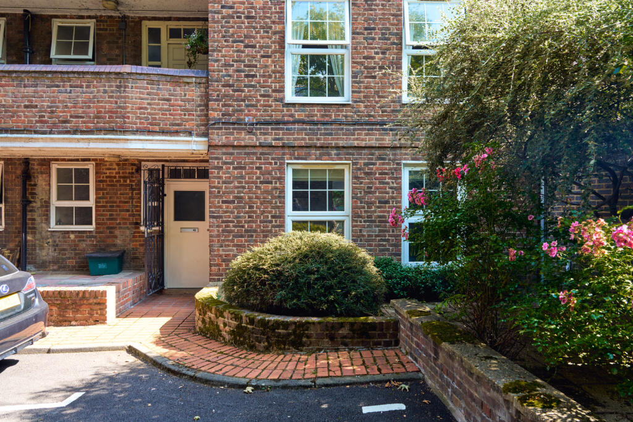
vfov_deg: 53.1
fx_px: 422
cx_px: 316
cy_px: 211
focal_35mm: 24
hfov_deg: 73.7
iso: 100
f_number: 7.1
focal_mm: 24
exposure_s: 1/50
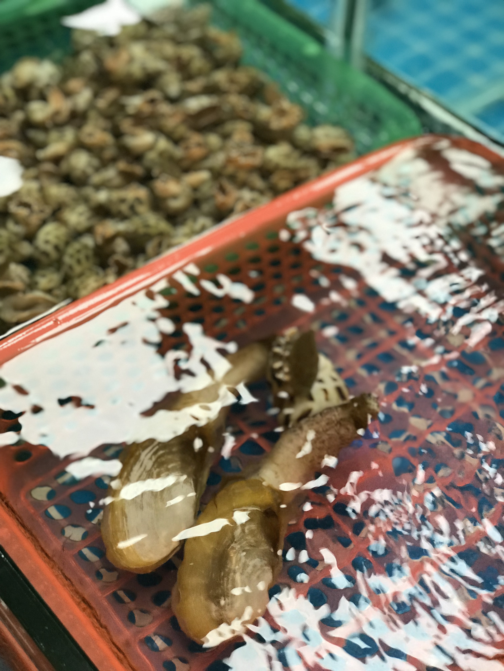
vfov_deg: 33.8
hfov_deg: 25.7
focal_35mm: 57
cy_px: 336
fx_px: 1107
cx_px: 252
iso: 200
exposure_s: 1/100
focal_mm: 6.6
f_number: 2.8
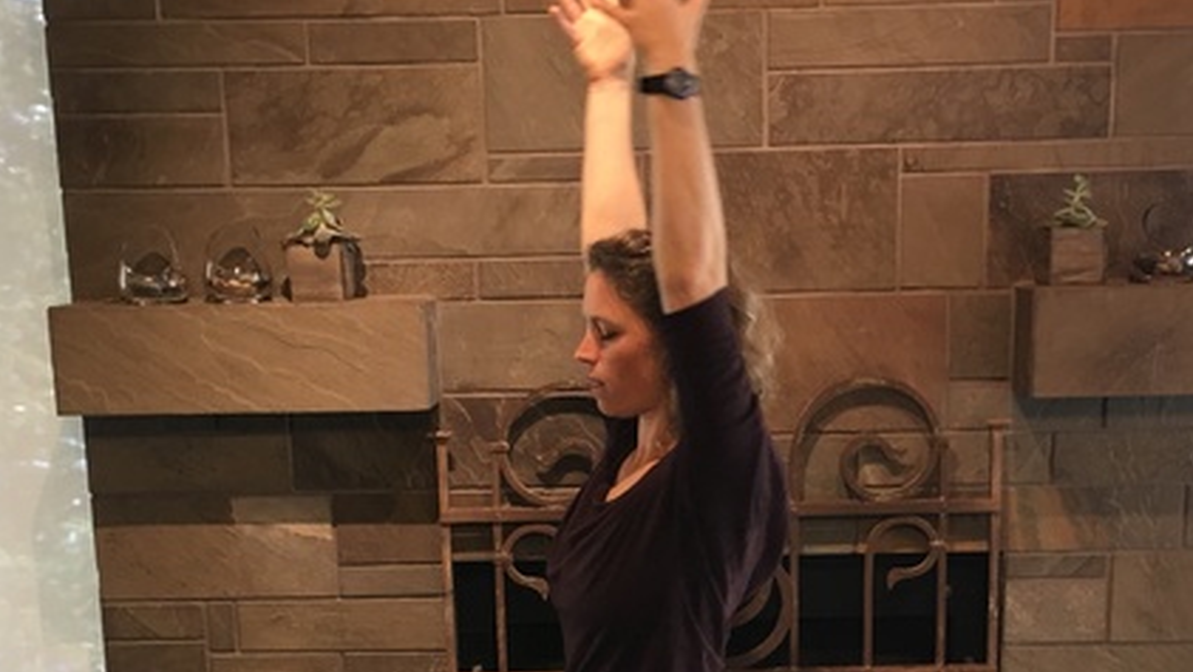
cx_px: 632
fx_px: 1709
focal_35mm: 54
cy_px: 644
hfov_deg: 38.5
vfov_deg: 21.6
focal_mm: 4.15
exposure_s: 1/33
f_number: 2.2
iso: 125
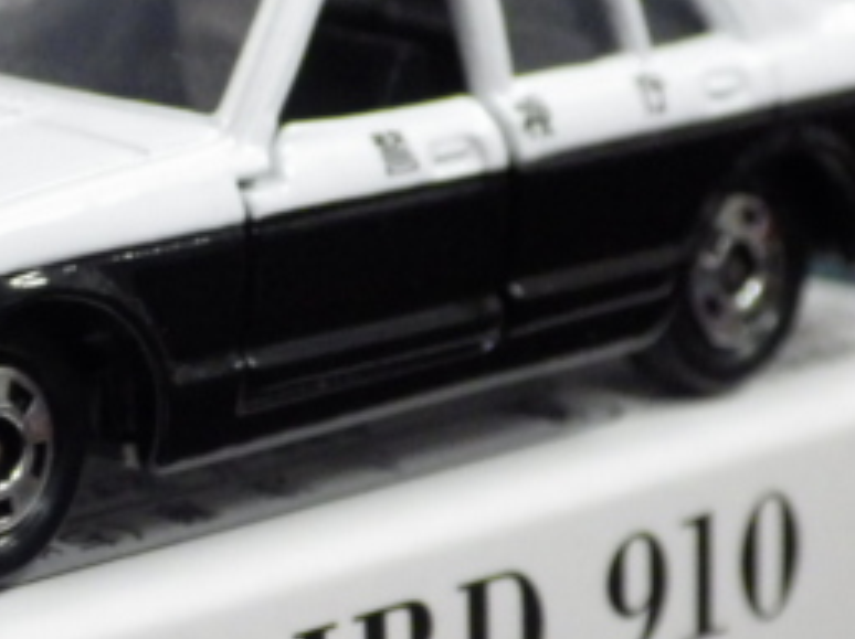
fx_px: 6317
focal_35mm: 256
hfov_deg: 7.7
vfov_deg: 5.8
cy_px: 404
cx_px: 129
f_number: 4.6
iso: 800
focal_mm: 18.4
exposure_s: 1/40
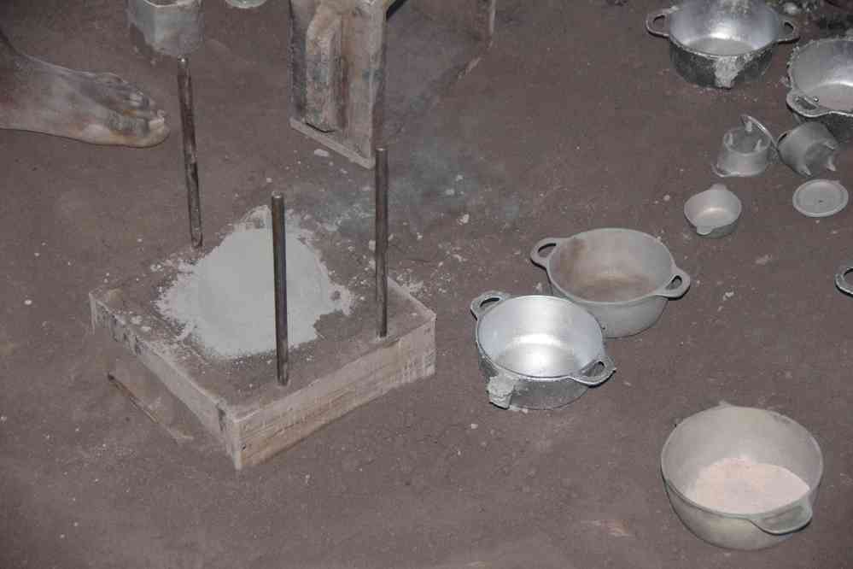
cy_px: 284
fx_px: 2488
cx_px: 426
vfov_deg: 13.0
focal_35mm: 105
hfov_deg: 19.5
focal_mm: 70
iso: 3200
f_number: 5.6
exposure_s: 1/125
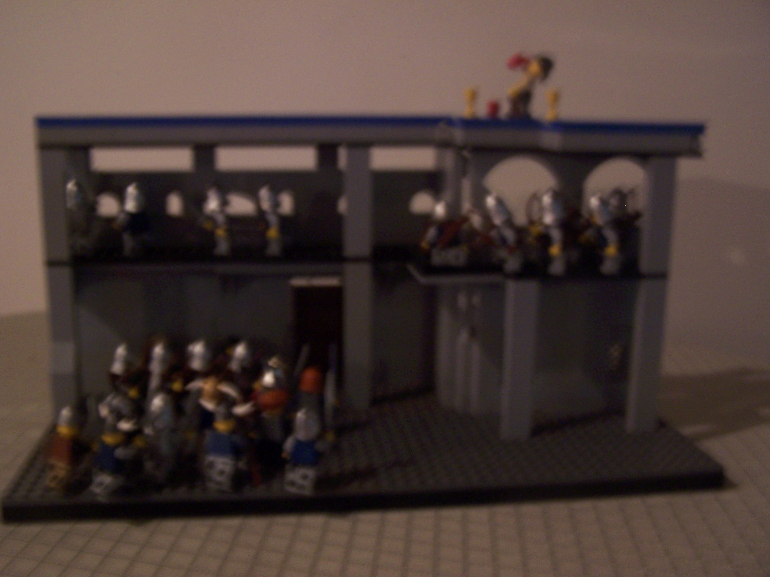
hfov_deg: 49.0
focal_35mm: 38
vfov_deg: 37.7
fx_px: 845
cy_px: 288
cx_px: 385
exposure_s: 1/8
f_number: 2.8
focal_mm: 6.3
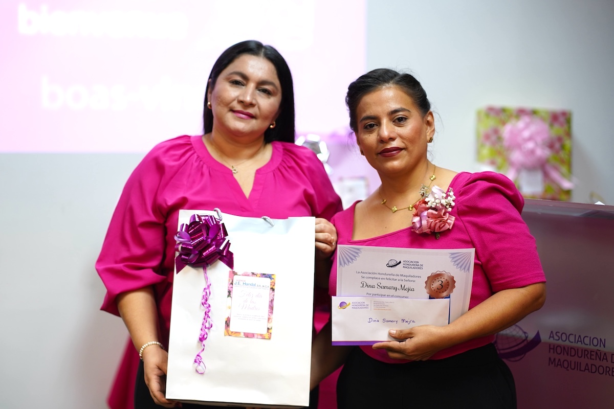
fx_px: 1450
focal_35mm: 85
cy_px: 204
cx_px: 307
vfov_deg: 16.1
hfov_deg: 23.9
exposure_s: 1/60
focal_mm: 85
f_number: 2.2
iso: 500
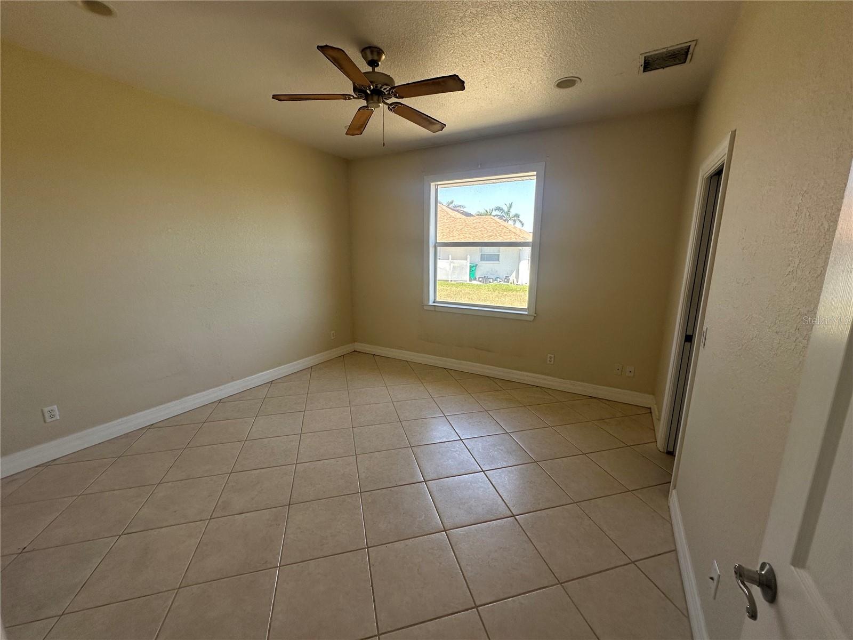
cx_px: 426
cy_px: 320
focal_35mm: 14
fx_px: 345
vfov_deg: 85.7
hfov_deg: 102.1
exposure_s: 1/99
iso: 64
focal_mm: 2.22
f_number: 2.2
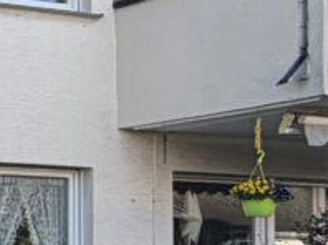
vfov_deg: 14.2
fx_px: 965
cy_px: 250
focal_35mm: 102
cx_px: -464
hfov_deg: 13.7
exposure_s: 1/502
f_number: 2.2
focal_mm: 2.22
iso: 64
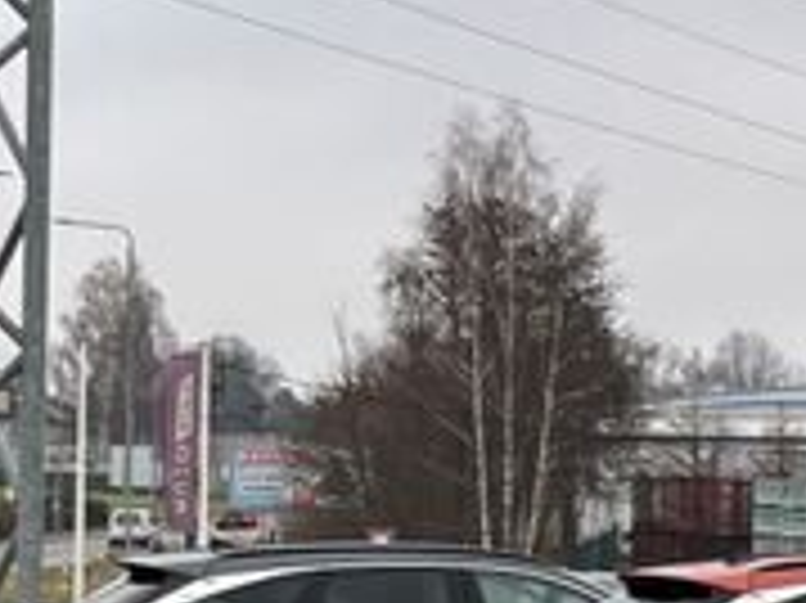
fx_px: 3467
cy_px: 482
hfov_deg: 11.5
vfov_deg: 9.9
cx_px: 1756
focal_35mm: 149
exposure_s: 1/121
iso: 64
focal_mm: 5.1
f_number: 1.6
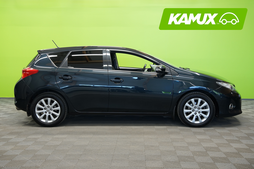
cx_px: 127
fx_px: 296
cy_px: 84
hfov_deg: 46.4
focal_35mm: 42
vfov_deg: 31.9
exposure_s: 1/15
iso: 500
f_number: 5
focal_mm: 42
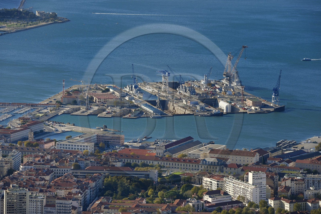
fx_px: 1783
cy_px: 107
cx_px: 160
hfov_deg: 10.3
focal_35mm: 200
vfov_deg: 6.9
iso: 200
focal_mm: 200
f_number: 9
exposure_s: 1/500
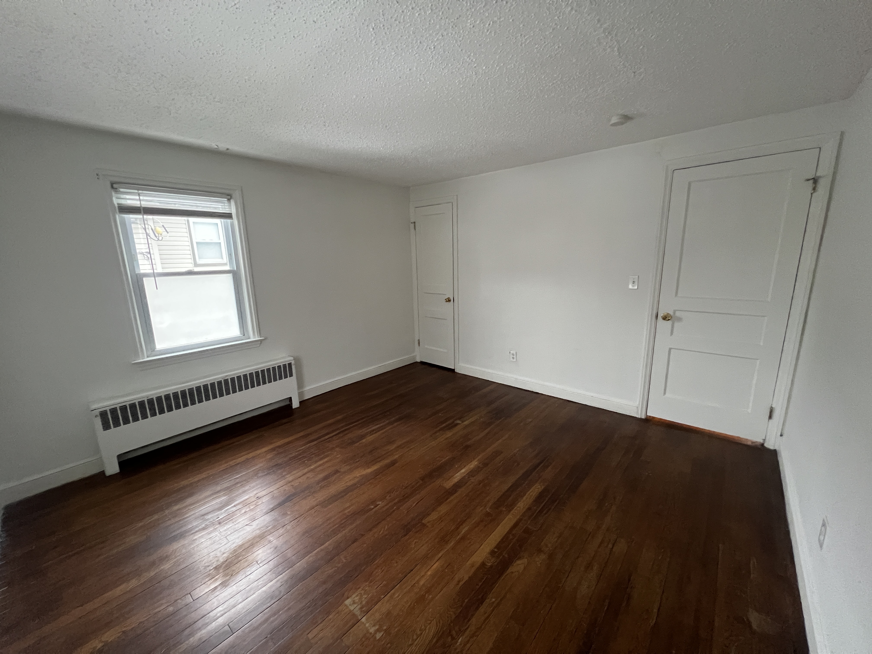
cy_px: 327
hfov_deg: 106.2
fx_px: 327
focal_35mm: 13
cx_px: 436
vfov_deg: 89.9
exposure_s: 1/60
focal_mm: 1.57
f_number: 1.8
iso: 500
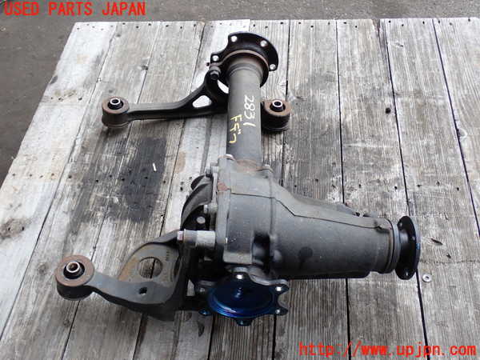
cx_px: 240
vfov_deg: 35.1
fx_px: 569
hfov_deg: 45.8
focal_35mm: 41
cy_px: 180
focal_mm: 7.31
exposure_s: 1/100
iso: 100
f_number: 4
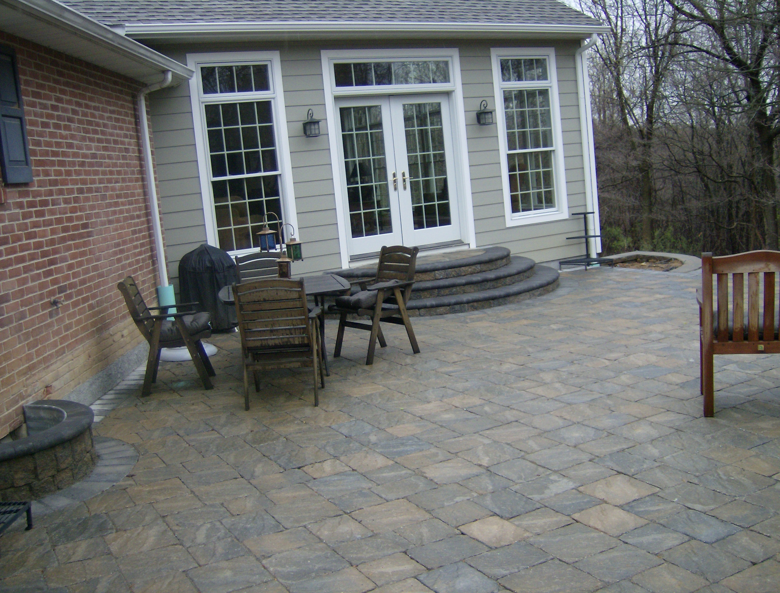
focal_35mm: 36
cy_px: 296
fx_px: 815
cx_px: 390
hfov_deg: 51.1
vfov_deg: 40.0
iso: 100
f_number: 2.8
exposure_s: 1/315
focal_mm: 6
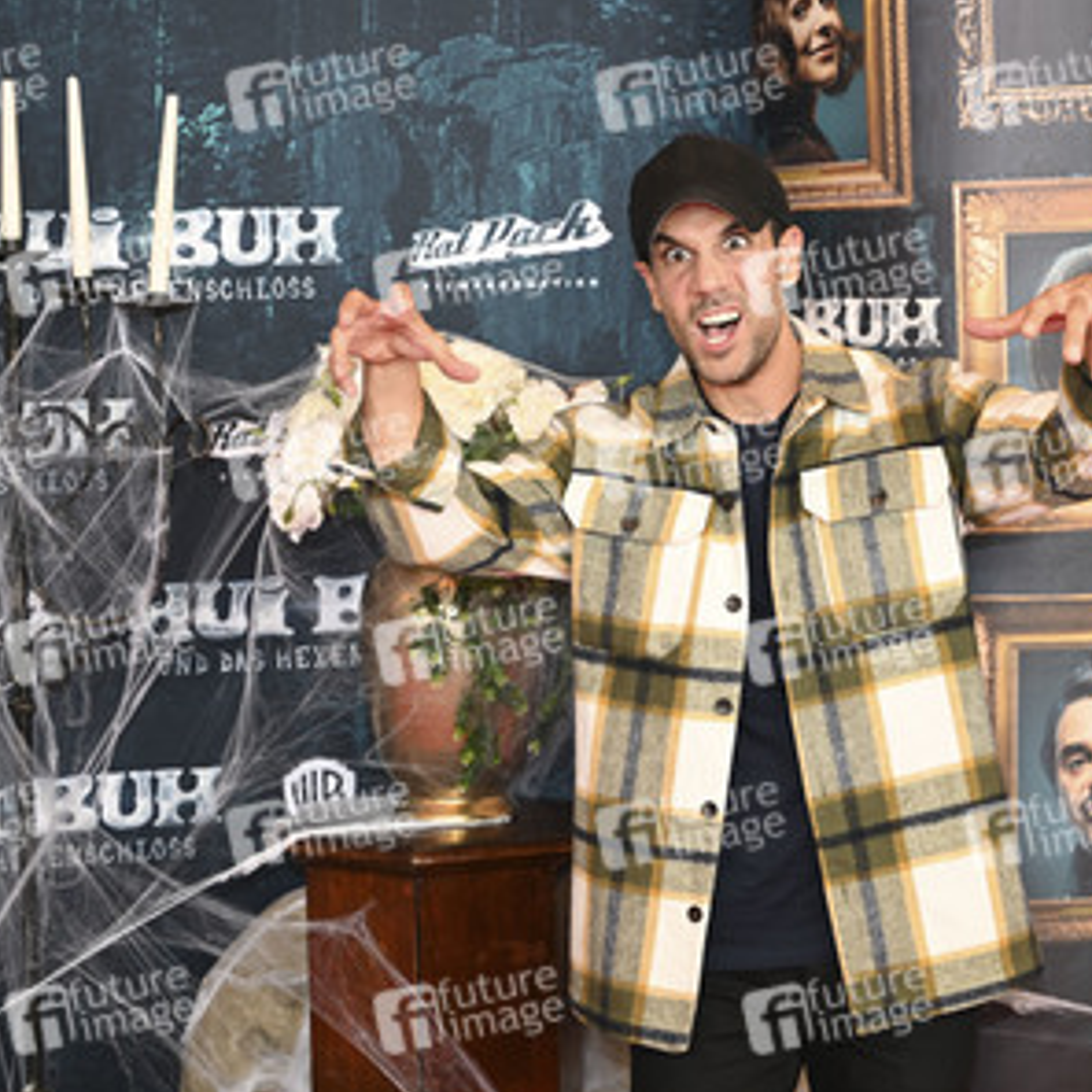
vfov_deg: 17.9
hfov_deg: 17.9
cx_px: 740
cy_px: 550
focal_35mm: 97
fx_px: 3462
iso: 500
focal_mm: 75
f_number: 2.8
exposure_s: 1/125
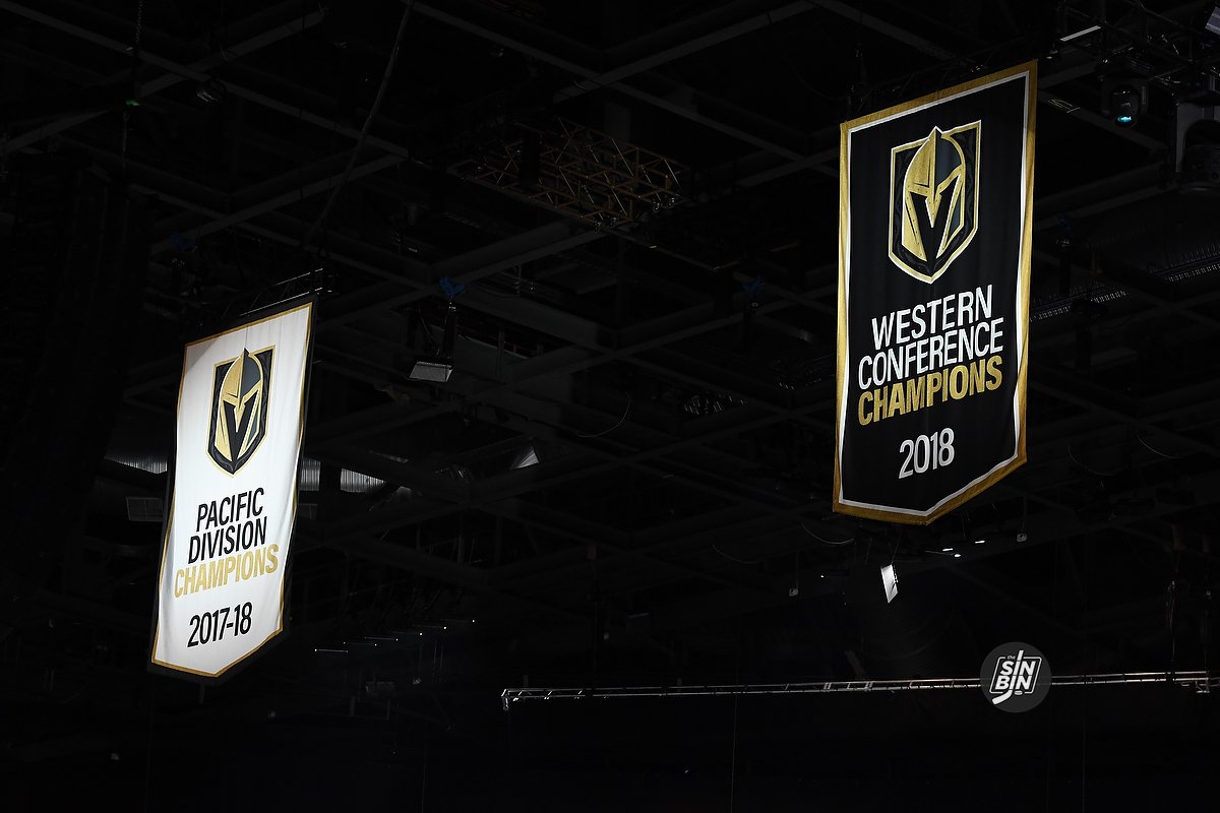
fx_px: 4168
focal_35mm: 123
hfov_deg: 16.7
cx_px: 610
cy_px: 406
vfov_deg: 11.1
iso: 2500
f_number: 5
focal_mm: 82
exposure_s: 1/1600
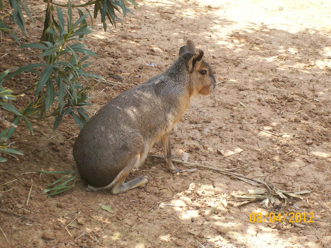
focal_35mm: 108
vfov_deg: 13.7
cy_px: 124
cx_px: 166
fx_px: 1032
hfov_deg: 18.2
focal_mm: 18
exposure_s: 1/142
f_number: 4.8
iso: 80
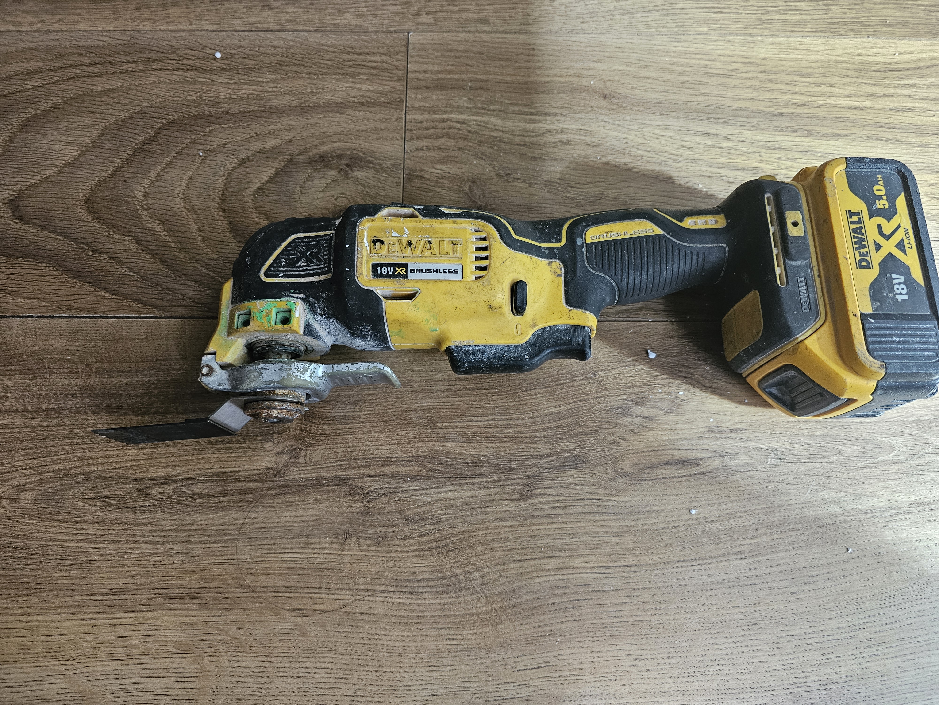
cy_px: 352
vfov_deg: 58.9
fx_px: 624
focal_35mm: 23
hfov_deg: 73.9
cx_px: 470
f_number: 1.7
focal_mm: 6.3
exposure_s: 1/100
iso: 400
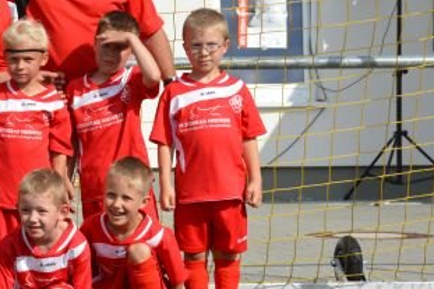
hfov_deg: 12.8
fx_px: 1915
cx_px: 42
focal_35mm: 159
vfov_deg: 8.6
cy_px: 121
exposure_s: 1/320
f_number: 9
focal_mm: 55
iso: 100
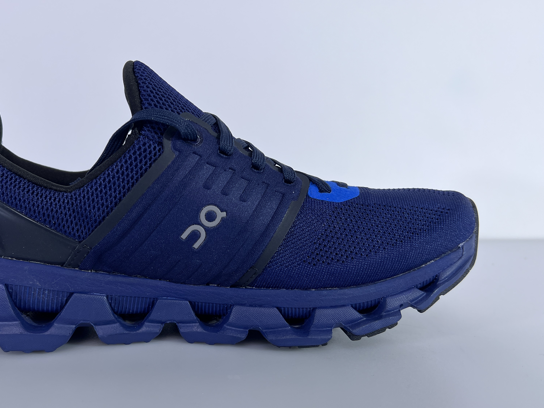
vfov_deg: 40.6
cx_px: 188
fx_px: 550
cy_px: 228
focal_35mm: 35
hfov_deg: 51.8
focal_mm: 5.7
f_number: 1.5
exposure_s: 1/909
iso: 50
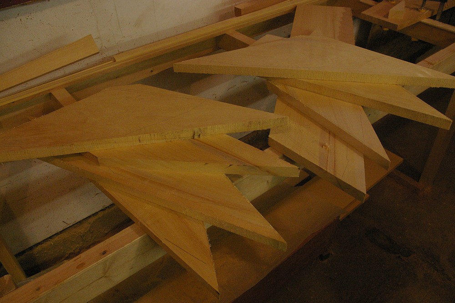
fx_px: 398
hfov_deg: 59.5
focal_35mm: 32
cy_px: 152
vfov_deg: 41.6
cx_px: 228
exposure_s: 1/20
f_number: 8
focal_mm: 21
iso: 1600
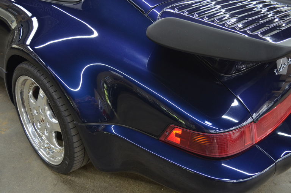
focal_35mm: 33
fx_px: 266
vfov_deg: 39.8
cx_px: 146
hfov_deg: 57.3
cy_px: 96
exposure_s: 1/40
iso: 800
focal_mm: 22
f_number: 3.8
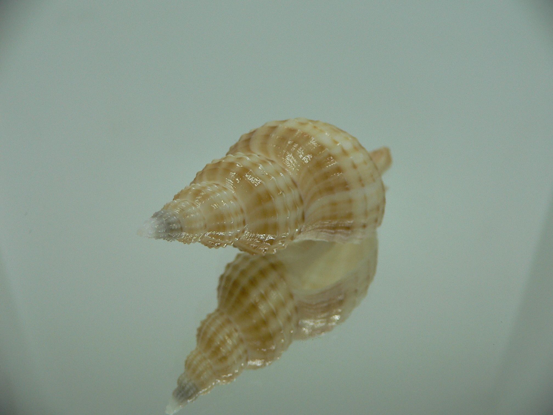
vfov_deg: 40.7
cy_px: 208
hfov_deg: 52.6
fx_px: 559
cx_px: 276
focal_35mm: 35
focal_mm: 4.6
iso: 100
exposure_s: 1/60
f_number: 2.8
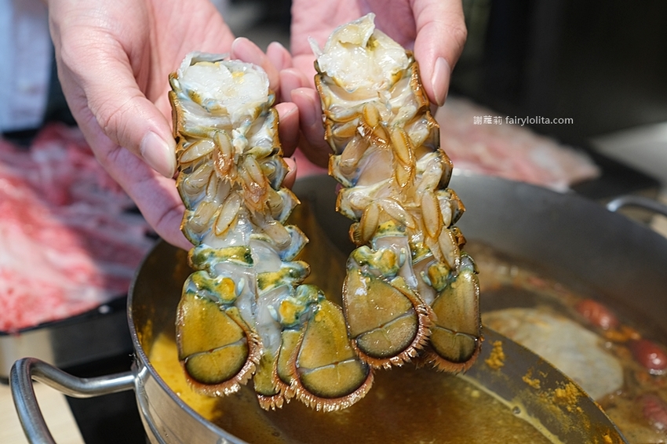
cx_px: 334
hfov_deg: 54.5
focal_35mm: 35
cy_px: 222
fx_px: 648
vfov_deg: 37.8
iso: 500
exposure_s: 1/34
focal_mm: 23
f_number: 3.2
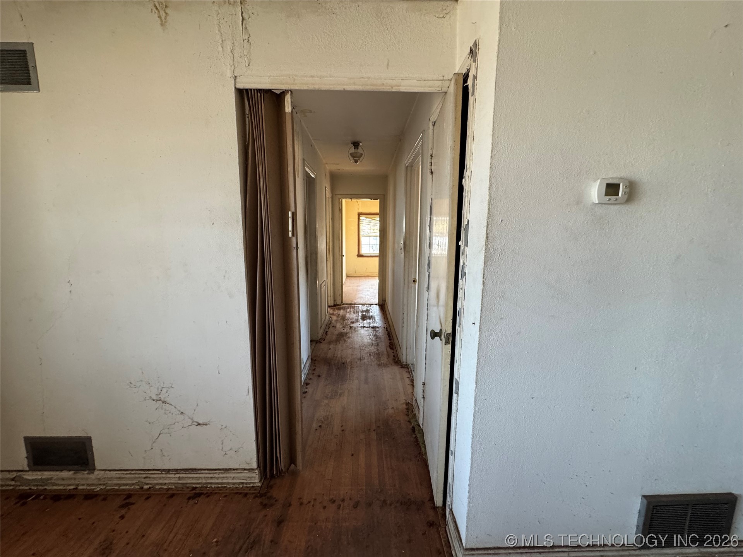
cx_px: 372
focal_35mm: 14
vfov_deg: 85.7
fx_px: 300
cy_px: 278
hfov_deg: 102.1
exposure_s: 1/60
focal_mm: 2.22
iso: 320
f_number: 2.2
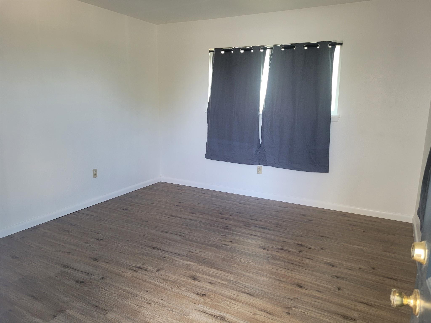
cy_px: 162
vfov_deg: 53.1
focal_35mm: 26
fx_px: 324
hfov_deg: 67.3
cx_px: 216
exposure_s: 1/120
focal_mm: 5.4
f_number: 1.8
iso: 200
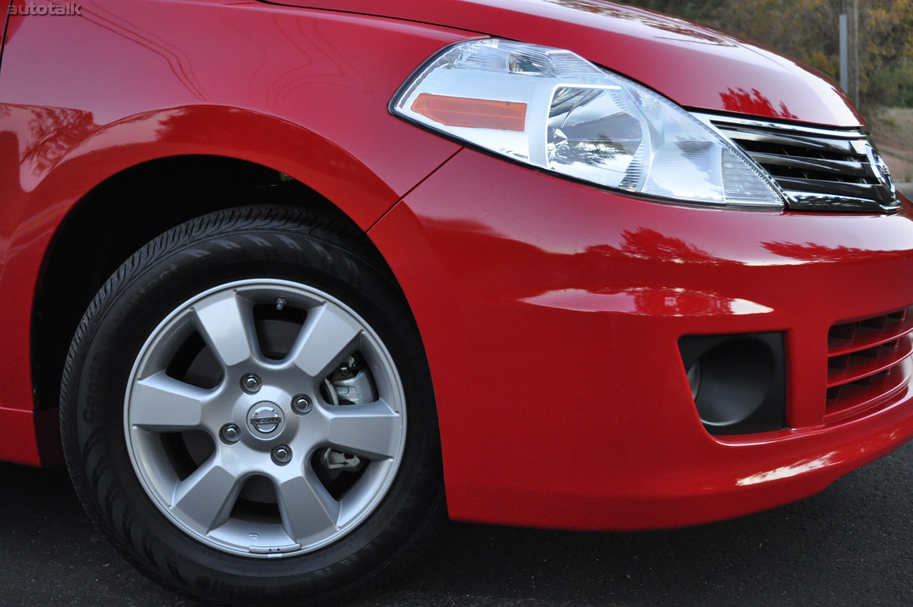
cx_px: 456
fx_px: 1292
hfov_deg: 38.9
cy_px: 304
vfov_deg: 26.4
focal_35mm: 51
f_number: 5
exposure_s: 1/30
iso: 1600
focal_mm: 34
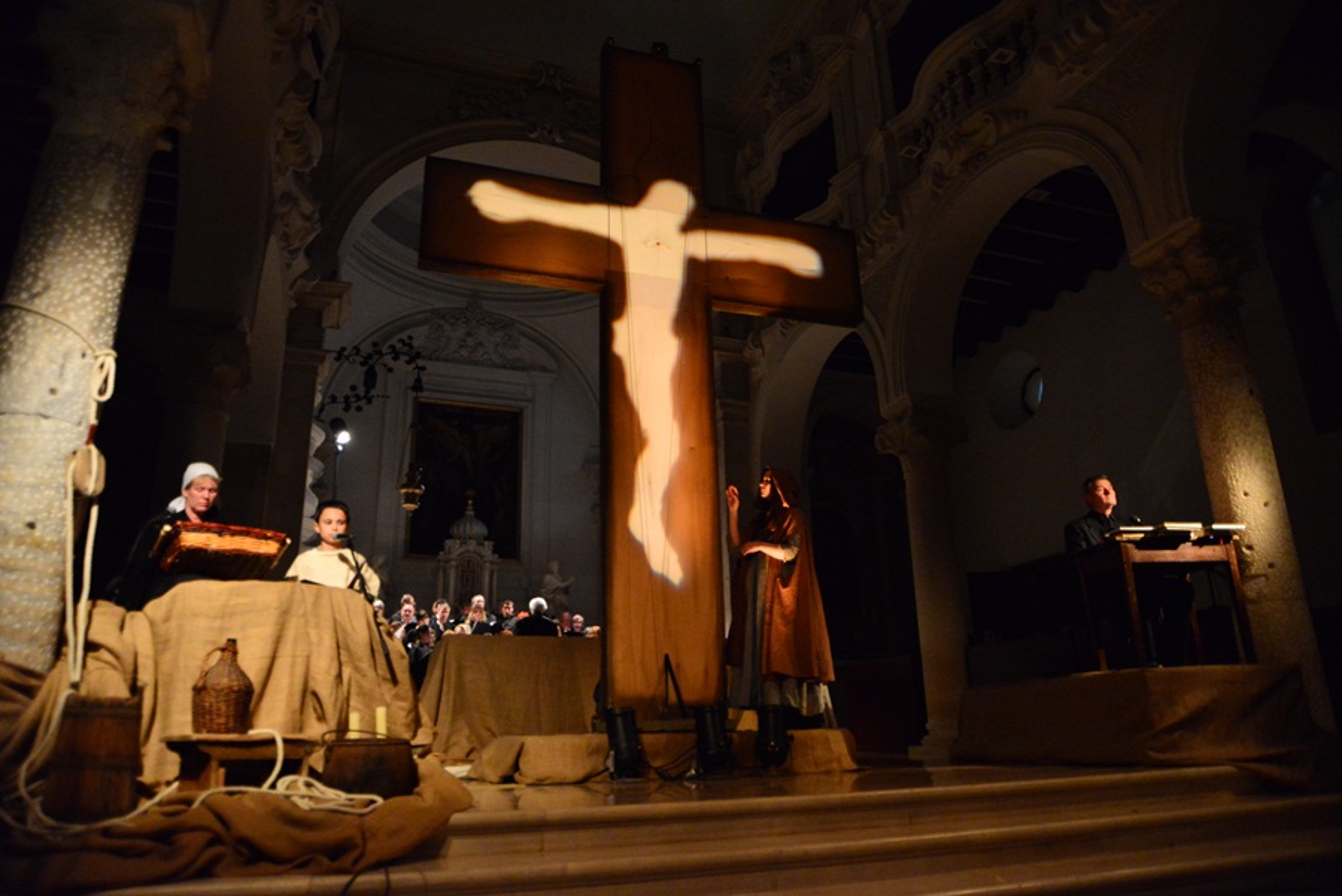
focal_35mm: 24
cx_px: 671
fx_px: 895
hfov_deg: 73.7
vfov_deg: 53.2
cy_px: 448
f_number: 3.5
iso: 5000
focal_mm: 24
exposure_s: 1/30
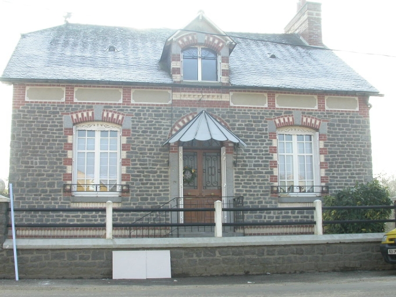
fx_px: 504
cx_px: 198
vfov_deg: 32.9
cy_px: 148
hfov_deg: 42.9
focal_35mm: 44
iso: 100
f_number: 5.5
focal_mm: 9.1
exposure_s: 1/123
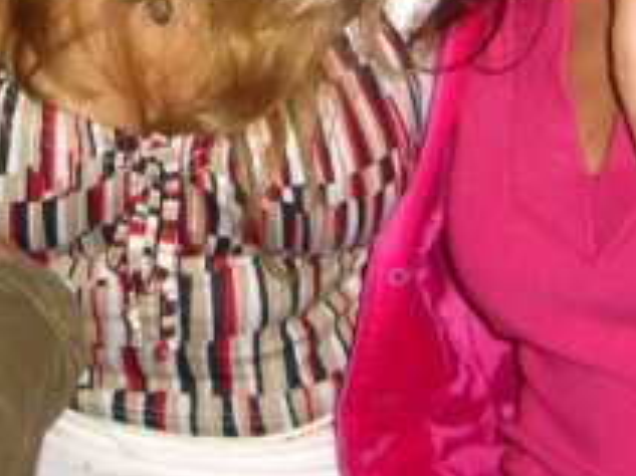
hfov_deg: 18.2
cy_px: -187
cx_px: 250
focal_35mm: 108
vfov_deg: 13.1
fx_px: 1983
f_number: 2.8
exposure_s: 1/60
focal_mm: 7.9
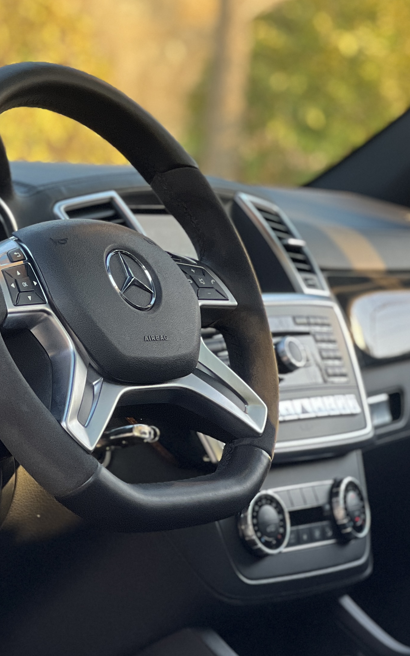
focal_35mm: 151
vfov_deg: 13.9
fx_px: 2699
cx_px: 39
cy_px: 279
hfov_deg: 8.7
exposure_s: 1/121
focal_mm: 9
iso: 100
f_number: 2.8
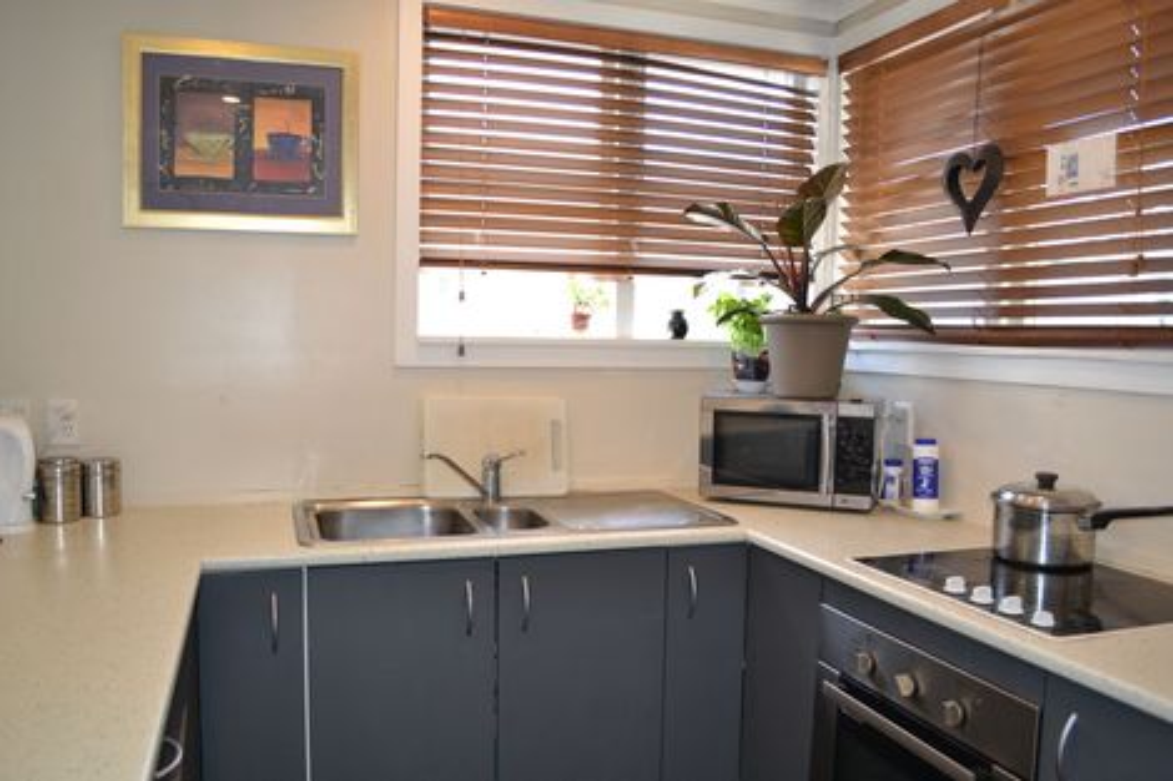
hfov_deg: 67.4
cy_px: 390
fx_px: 879
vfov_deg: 47.9
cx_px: 586
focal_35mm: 27
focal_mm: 18
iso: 400
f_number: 4
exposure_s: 1/125
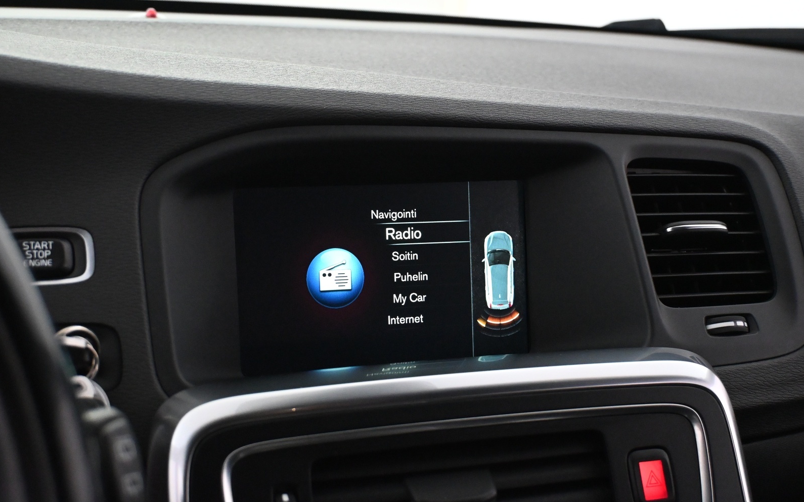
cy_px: 234
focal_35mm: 55
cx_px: 408
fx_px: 1195
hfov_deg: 37.2
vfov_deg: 23.8
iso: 5000
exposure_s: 1/60
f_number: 5.3
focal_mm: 35
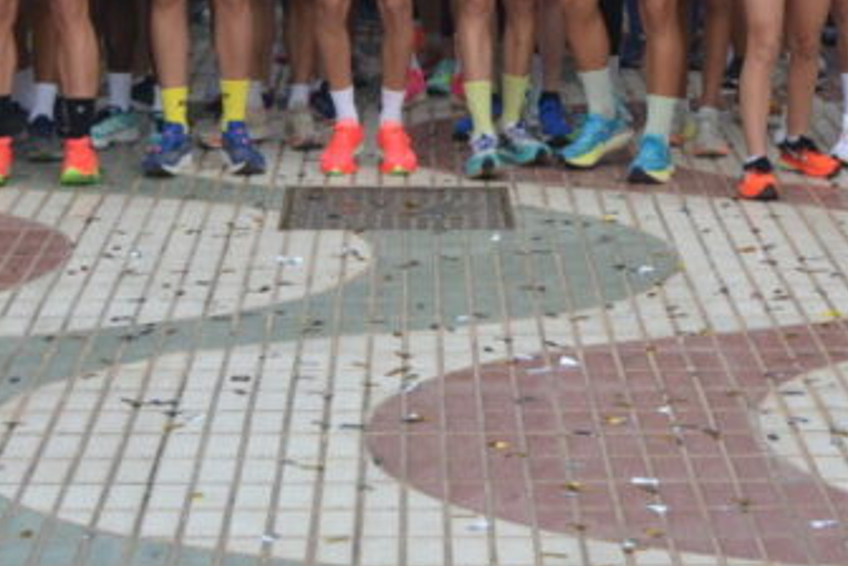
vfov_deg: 9.9
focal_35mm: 137
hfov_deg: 14.9
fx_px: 3227
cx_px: 646
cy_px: 5
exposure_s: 1/1000
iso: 400
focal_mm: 30
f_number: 4.2
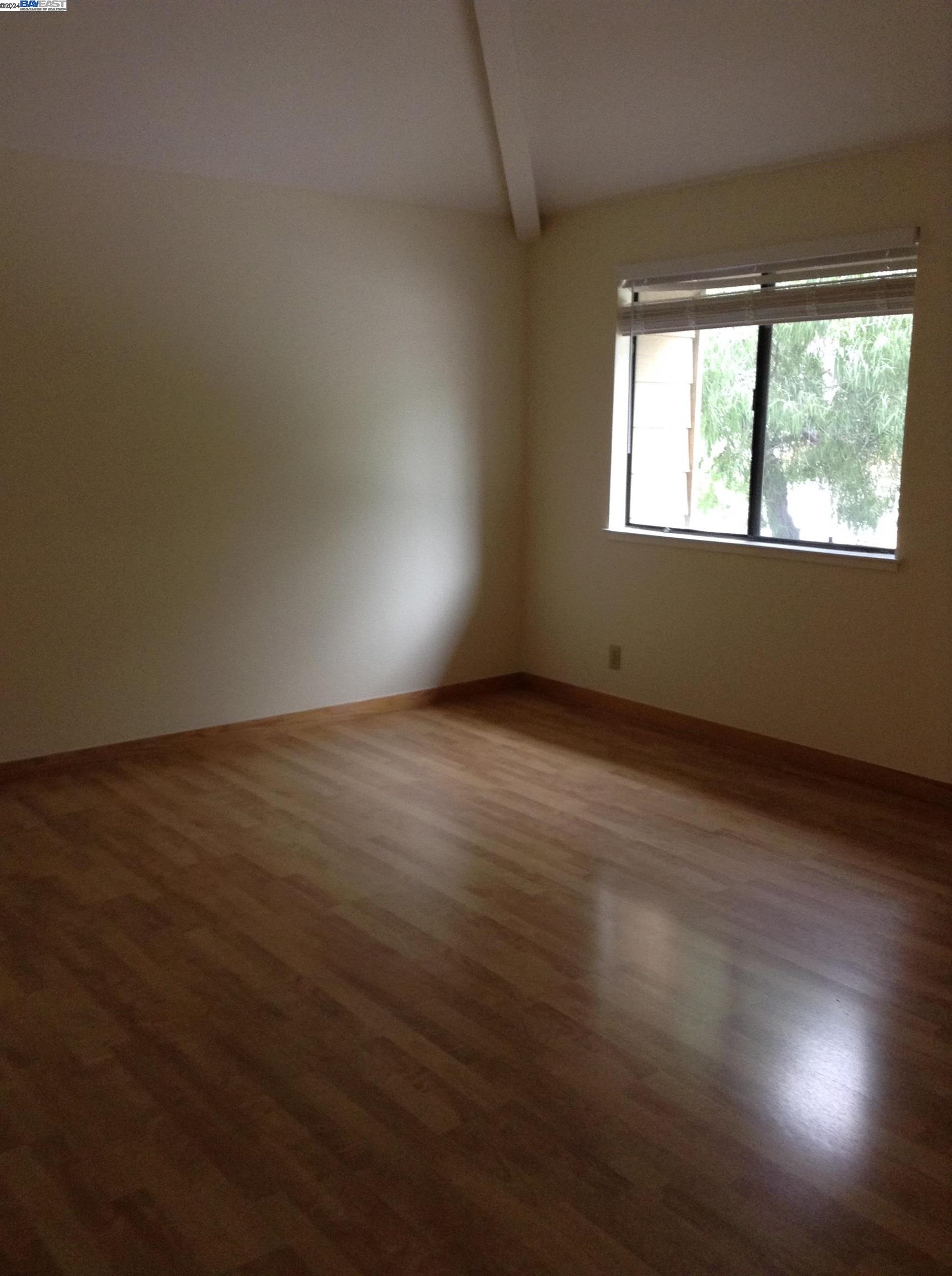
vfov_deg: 55.4
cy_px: 638
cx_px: 476
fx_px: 1214
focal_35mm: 33
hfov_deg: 42.8
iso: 100
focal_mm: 3.3
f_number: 2.4
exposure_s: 1/24
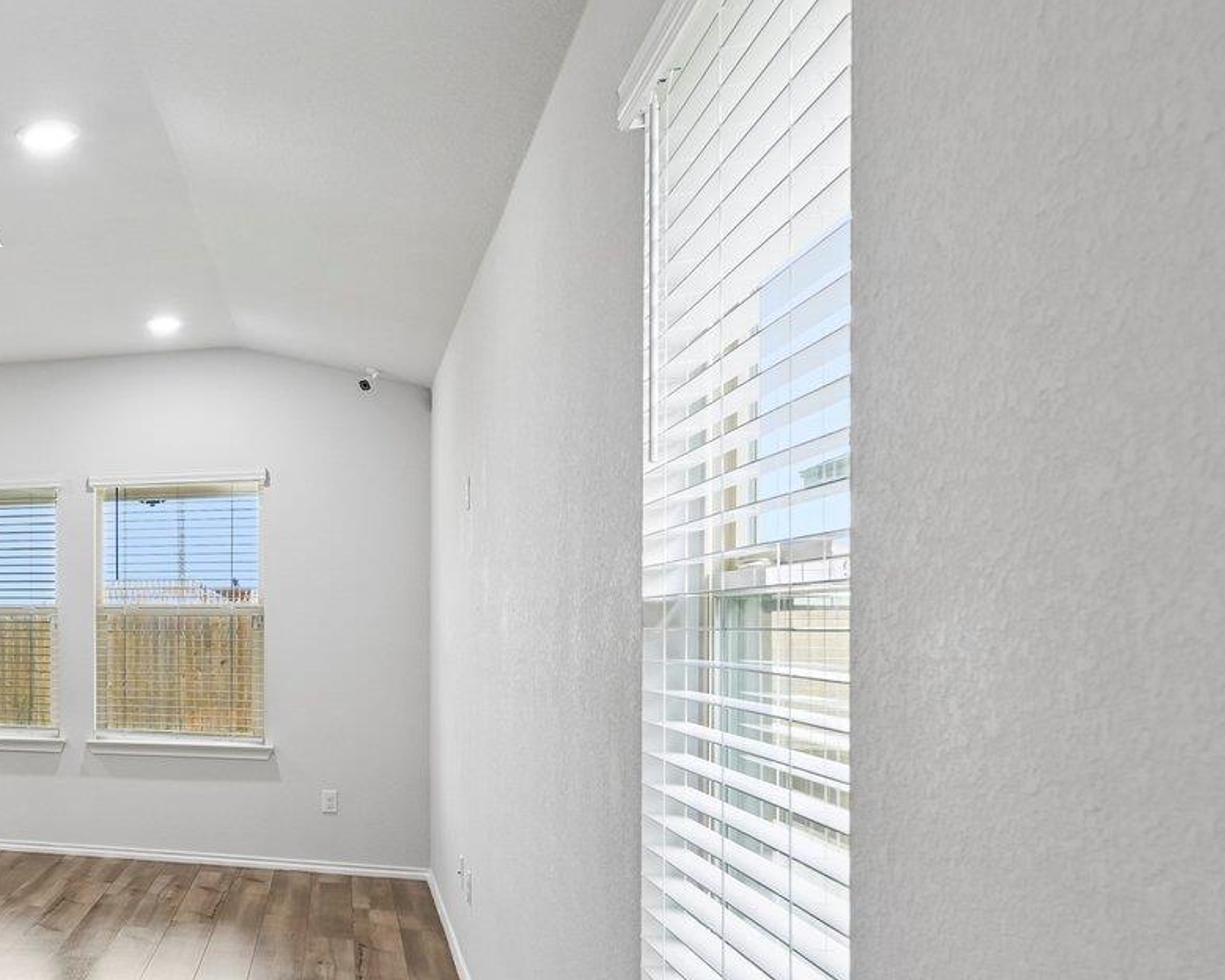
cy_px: 619
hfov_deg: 37.2
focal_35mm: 37
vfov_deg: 39.8
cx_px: -248
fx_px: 1341
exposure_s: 1/15
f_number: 6.7
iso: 250
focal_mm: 15
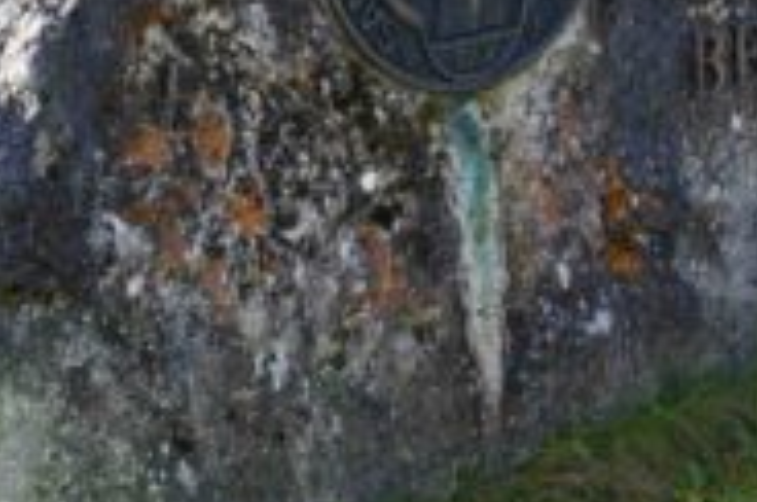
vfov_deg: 10.8
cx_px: 741
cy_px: -175
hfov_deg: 16.4
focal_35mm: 123
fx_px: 2584
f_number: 4.5
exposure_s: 1/100
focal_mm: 29.5
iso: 100
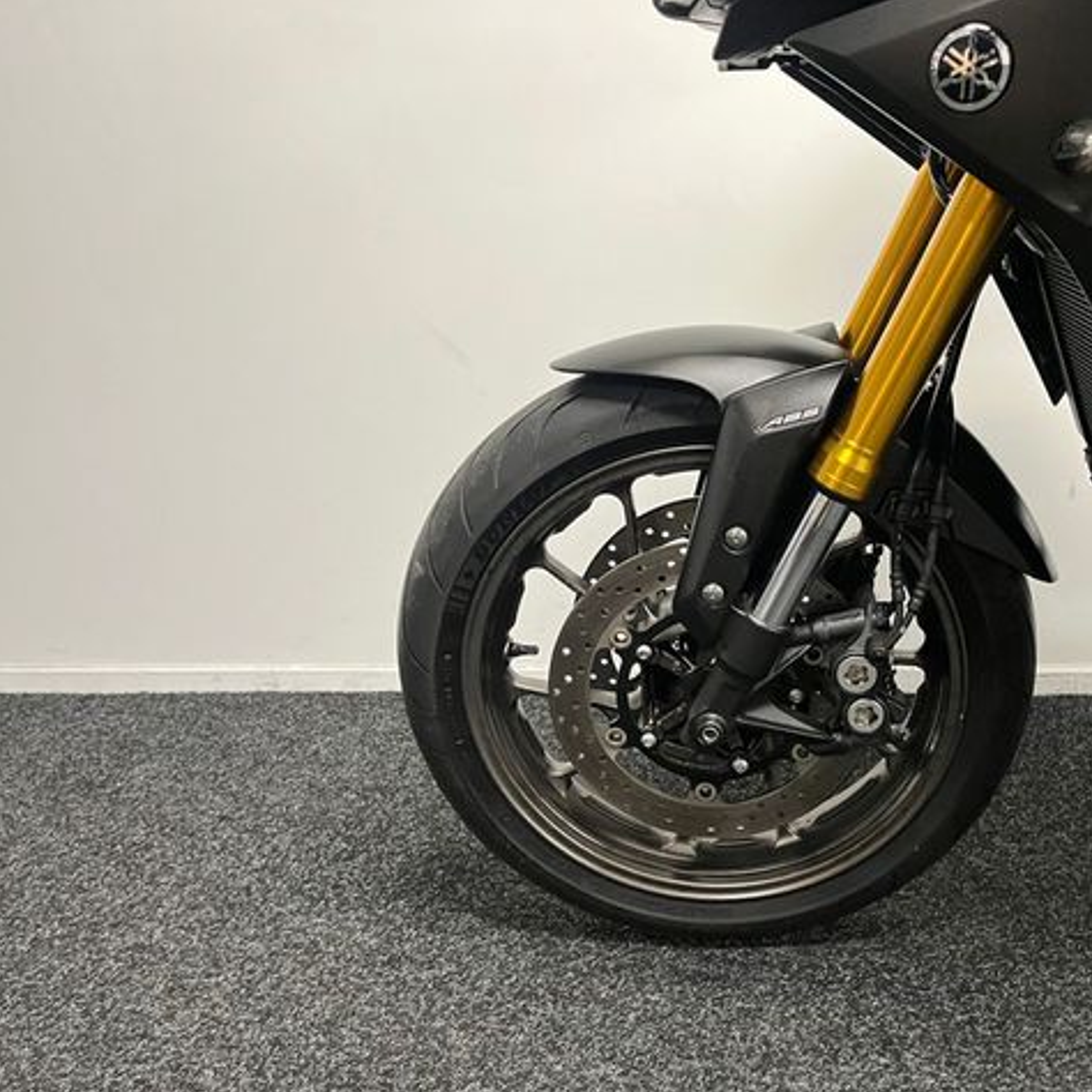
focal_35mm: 31
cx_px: 728
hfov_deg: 51.6
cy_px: 544
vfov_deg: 52.5
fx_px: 1106
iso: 200
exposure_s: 1/50
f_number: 1.6
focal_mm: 5.1
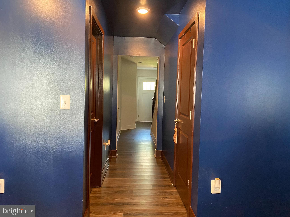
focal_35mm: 26
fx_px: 218
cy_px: 108
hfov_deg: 67.3
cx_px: 145
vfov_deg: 53.1
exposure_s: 1/60
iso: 500
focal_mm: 4.25
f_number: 1.8
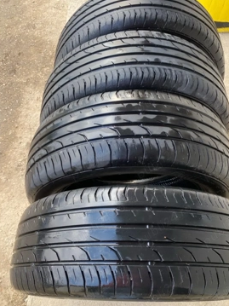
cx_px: 115
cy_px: 169
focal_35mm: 29
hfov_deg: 48.2
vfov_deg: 61.5
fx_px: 256
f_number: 1.8
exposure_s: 1/121
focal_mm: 4.25
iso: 50
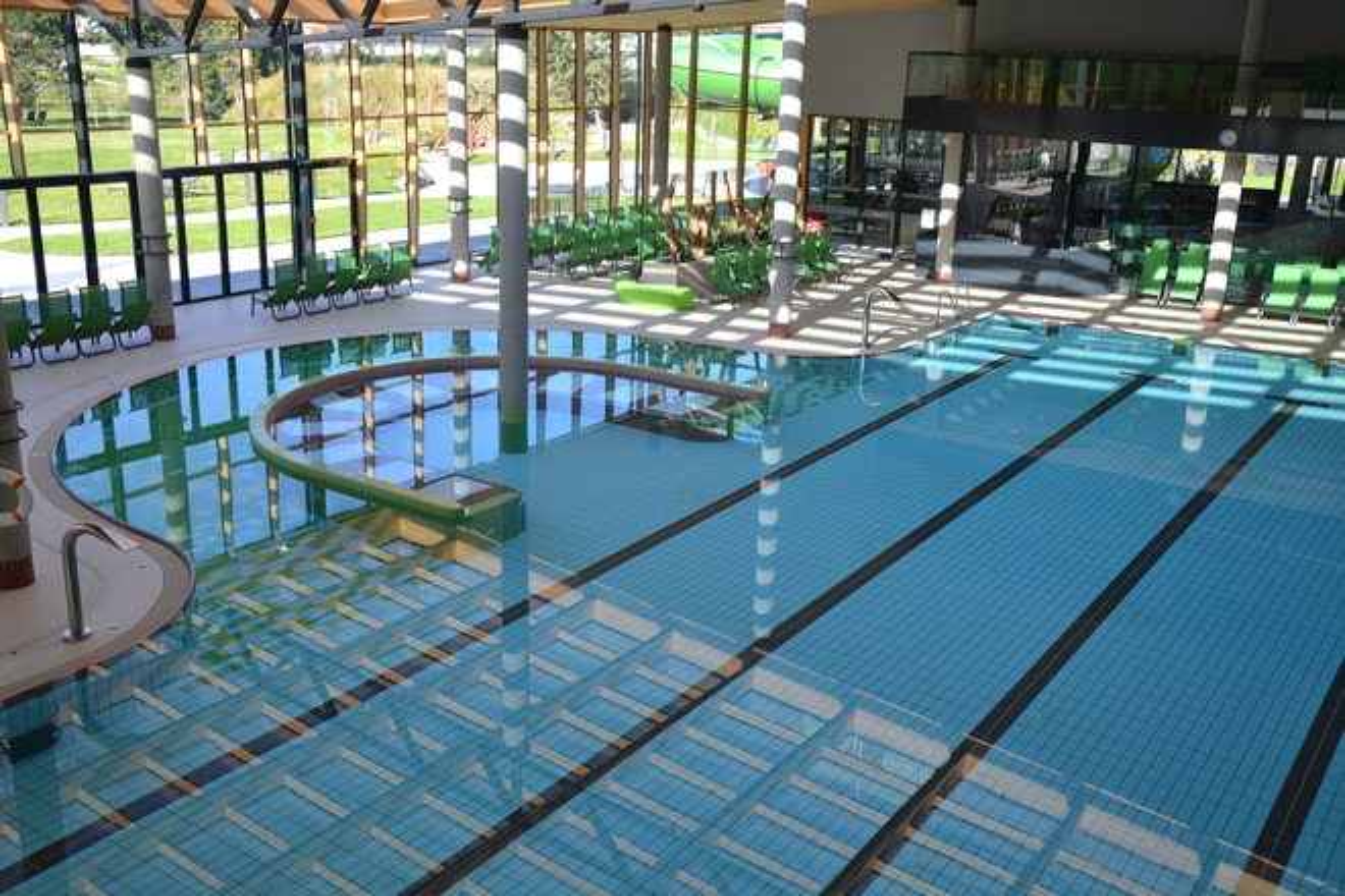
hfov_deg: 53.1
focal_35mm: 36
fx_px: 1345
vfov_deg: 36.9
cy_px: 448
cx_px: 672
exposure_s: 1/125
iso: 160
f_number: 5.6
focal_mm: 24
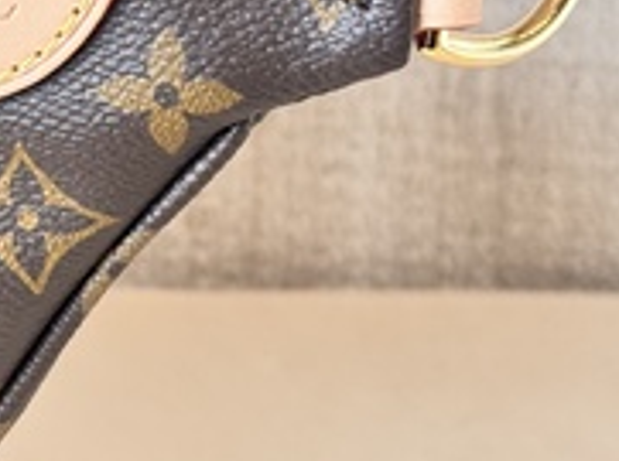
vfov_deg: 11.0
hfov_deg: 14.2
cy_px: 126
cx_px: -188
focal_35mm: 134
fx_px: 2391
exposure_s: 1/100
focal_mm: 6.76
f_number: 1.78
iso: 125
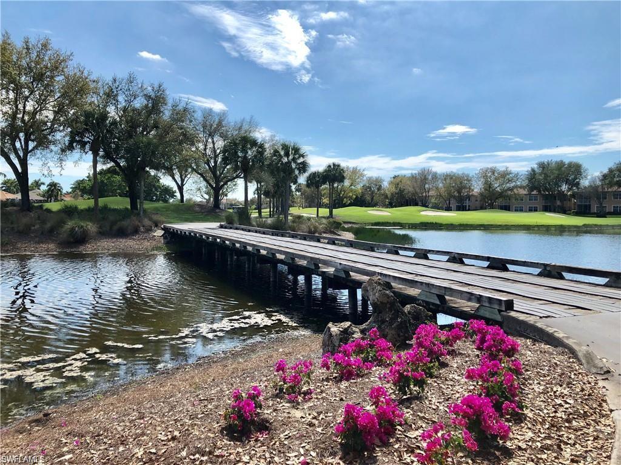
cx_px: 310
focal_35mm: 28
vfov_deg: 49.7
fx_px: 502
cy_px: 232
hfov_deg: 63.4
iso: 20
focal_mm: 3.99
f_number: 1.8
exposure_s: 1/2857
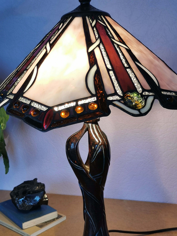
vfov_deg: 40.4
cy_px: 118
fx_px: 320
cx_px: 88
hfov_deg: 30.9
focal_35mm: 47
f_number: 1.8
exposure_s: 1/100
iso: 50
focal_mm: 5.58
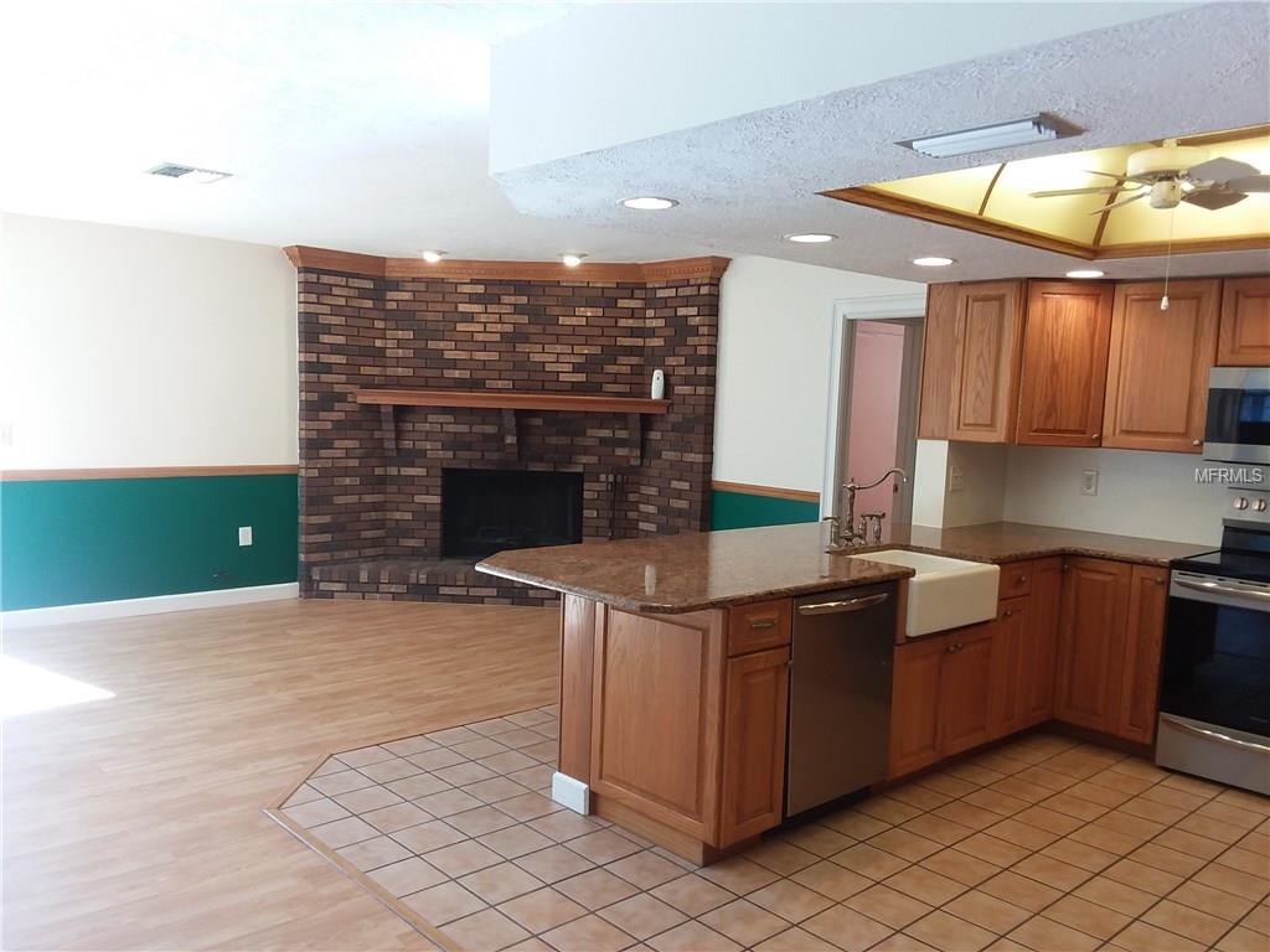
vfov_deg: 51.4
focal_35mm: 27
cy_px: 476
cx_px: 635
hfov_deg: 65.3
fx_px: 991
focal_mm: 2.91
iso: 50
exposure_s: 1/40
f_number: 1.9
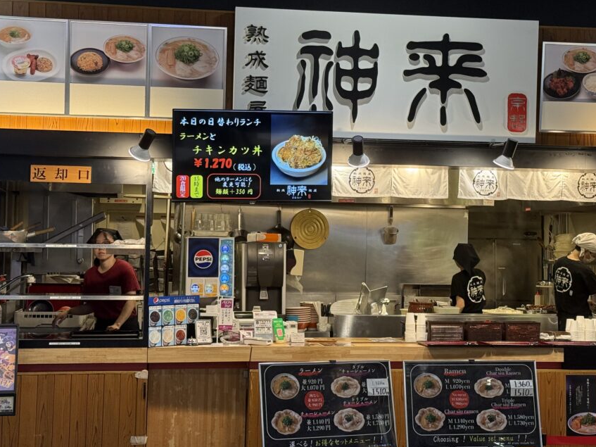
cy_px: 170
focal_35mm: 68
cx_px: 334
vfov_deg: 21.6
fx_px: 1171
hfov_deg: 28.5
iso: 200
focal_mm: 6.76
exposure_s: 1/120
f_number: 1.78
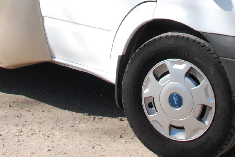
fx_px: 927
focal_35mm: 142
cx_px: 103
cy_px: -122
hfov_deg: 14.4
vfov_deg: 9.3
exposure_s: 1/640
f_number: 13
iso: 800
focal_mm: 25
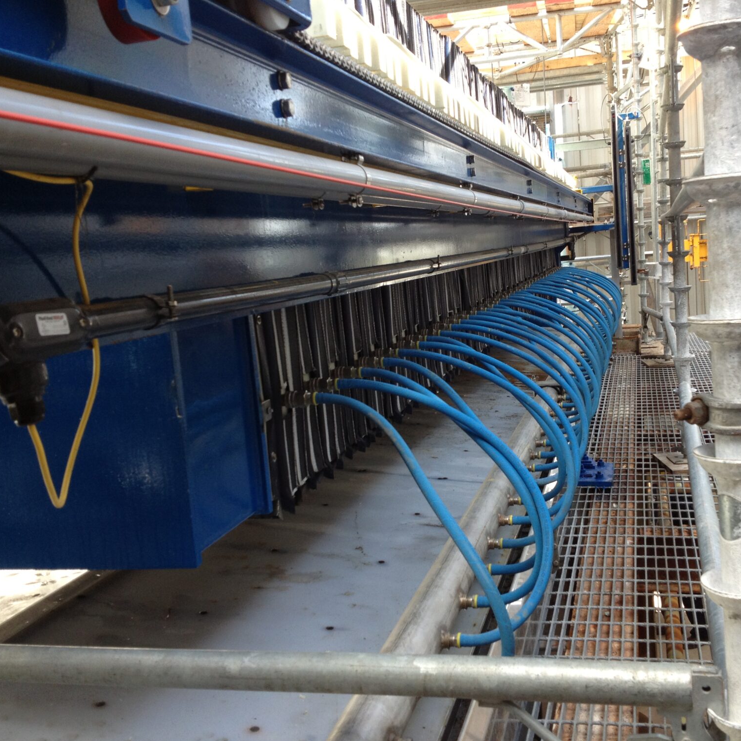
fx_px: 1017
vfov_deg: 40.0
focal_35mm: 42
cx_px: 430
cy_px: 377
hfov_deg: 39.9
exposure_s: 1/120
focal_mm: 4.28
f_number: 2.4
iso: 50
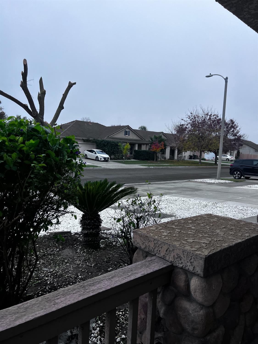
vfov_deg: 67.3
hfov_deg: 53.1
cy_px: 172
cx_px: 129
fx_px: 258
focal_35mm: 26
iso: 50
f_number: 1.5
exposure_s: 1/1344
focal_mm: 5.7
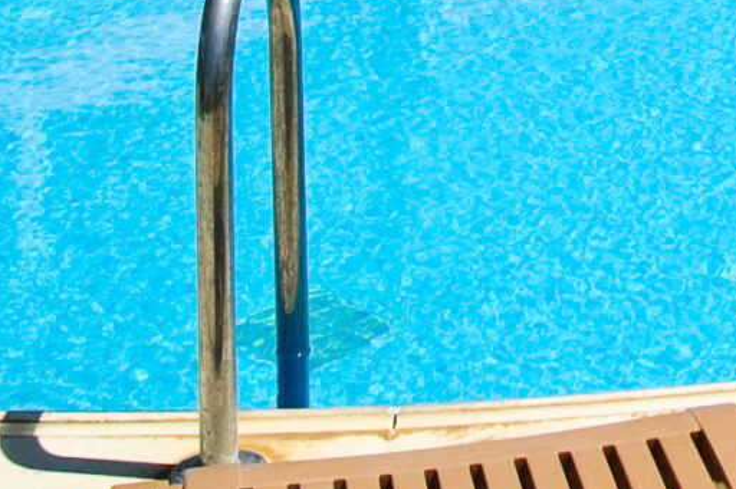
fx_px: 2603
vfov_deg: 9.6
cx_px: 1126
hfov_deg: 14.9
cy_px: -660
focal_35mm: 128
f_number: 9
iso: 200
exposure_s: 1/500
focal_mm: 17
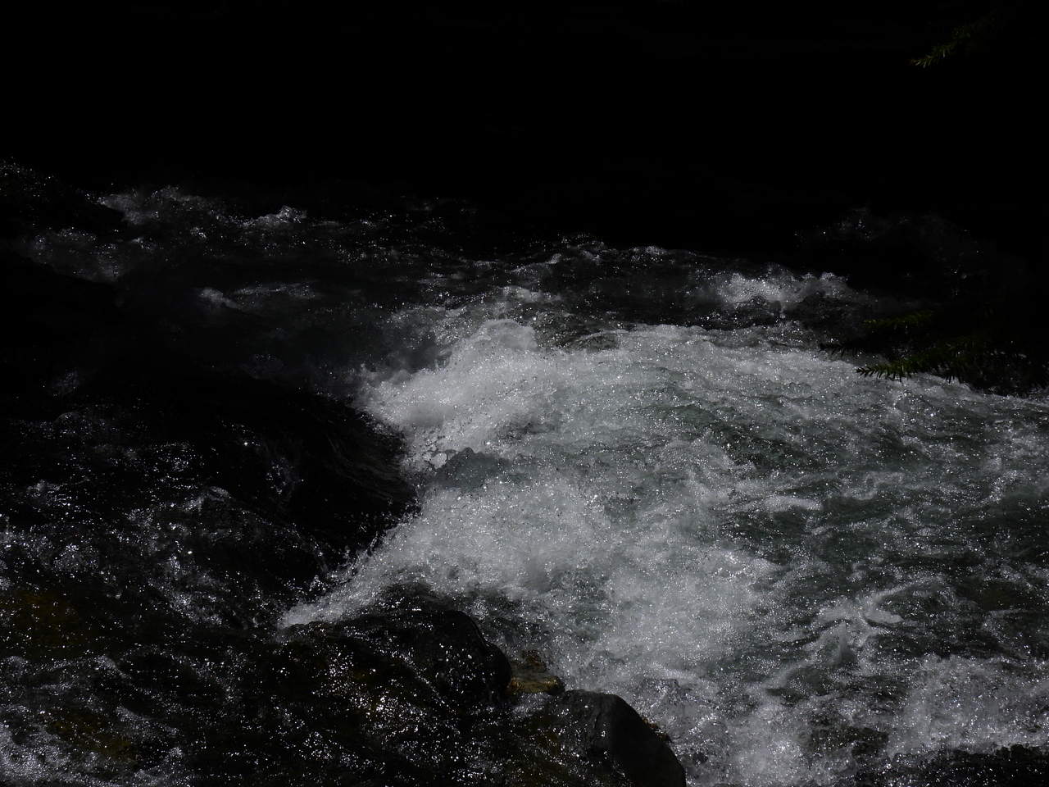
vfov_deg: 11.9
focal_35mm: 125
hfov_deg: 15.8
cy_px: 394
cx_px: 524
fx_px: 3788
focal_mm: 22.3
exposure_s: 1/1600
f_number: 7.1
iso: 100
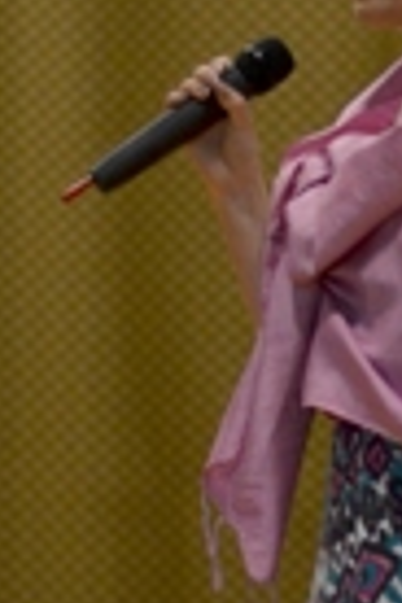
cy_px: 616
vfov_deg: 8.4
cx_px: 286
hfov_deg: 5.7
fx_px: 4070
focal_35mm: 243
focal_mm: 50
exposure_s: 1/80
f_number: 1.8
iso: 200
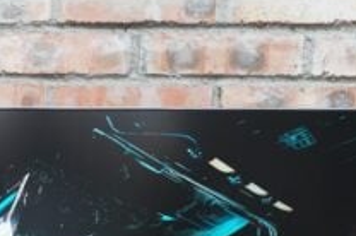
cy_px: 373
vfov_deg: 11.1
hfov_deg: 16.1
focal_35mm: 117
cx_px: -176
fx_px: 1155
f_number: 3.5
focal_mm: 35
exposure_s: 1/80
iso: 400
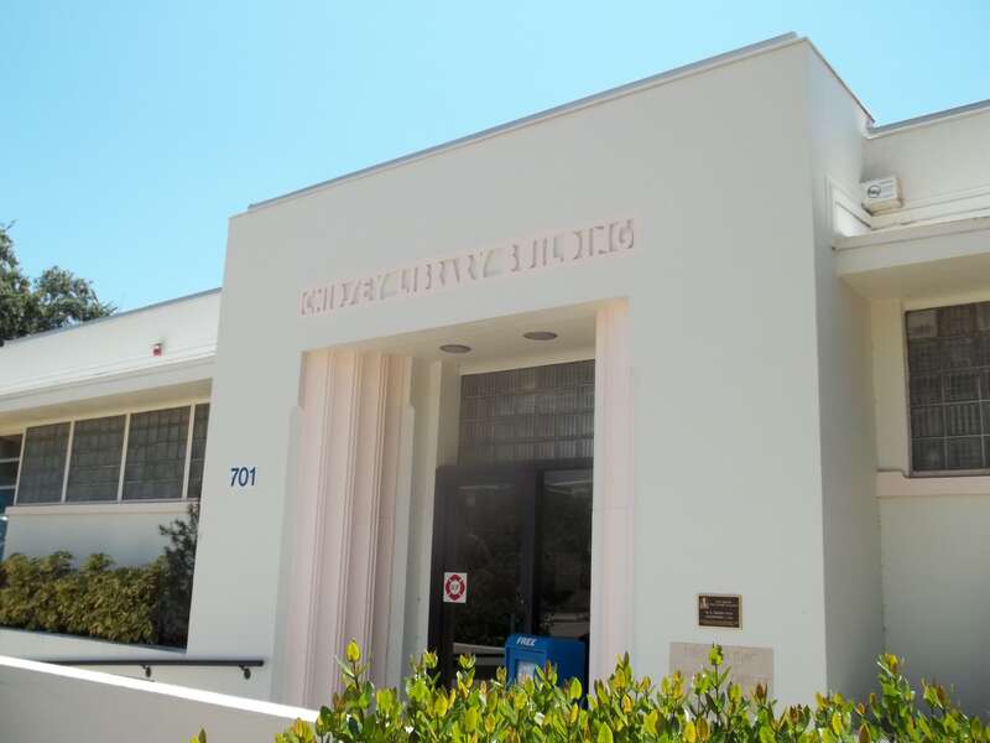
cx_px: 495
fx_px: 944
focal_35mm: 33
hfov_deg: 55.4
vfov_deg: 42.9
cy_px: 372
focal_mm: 5.9
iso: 64
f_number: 8
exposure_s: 1/125
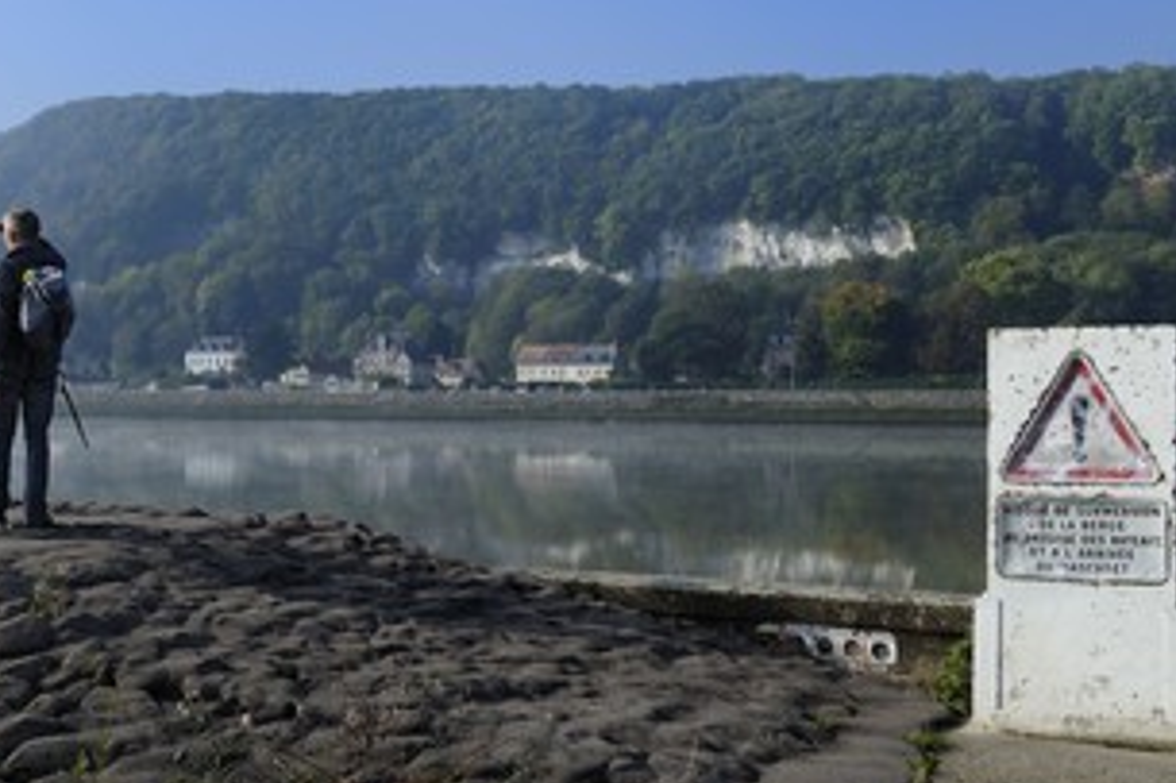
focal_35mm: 47
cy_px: 390
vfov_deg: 28.6
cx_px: 449
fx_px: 1534
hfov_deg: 41.7
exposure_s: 1/200
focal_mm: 34
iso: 400
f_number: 14
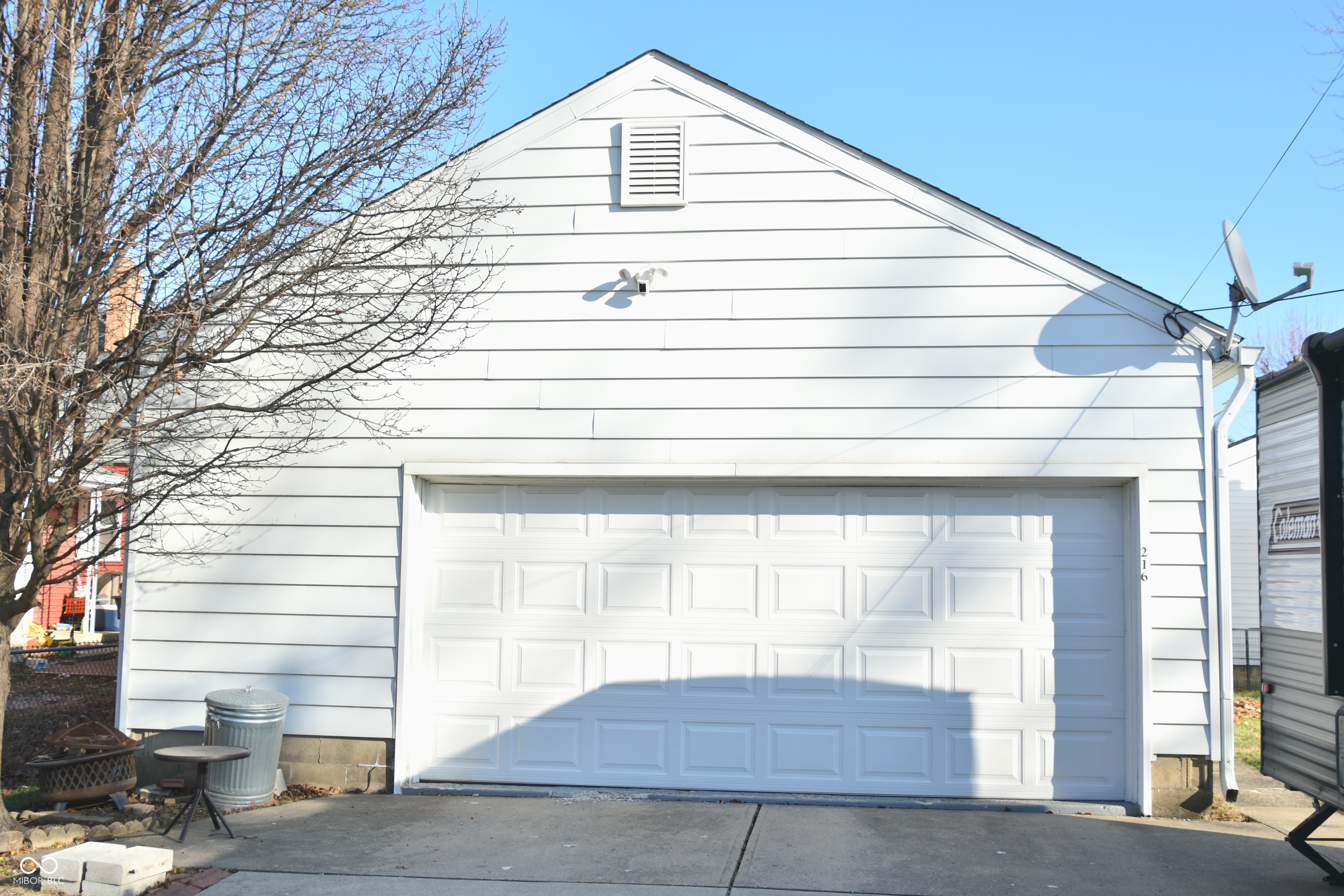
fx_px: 1232
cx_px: 672
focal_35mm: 33
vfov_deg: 40.0
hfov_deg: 57.2
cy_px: 448
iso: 100
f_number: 3.5
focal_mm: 22
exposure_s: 1/500
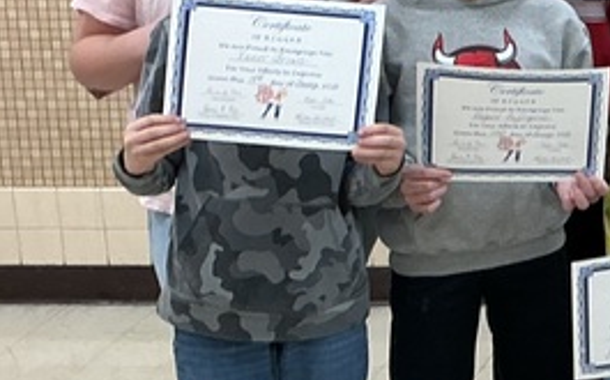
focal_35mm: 119
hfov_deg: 15.0
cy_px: 9
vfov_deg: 10.9
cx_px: 1135
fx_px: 1976
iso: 50
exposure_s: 1/60
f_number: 1.8
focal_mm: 3
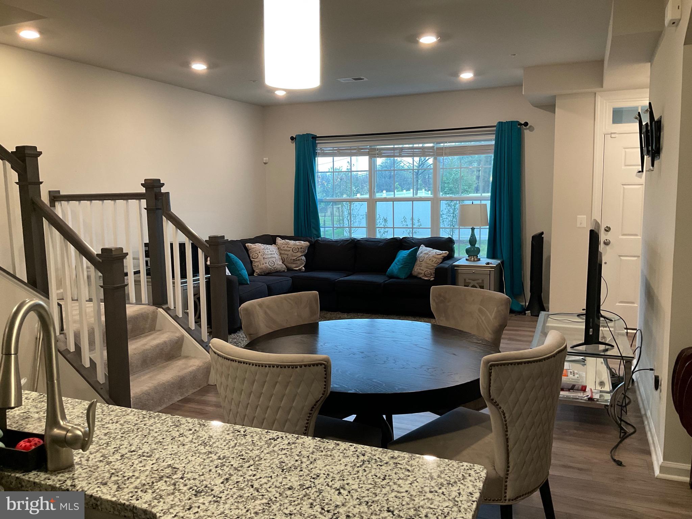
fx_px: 580
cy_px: 260
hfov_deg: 61.7
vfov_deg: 48.2
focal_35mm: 29
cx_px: 346
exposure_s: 1/60
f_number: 1.8
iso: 100
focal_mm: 3
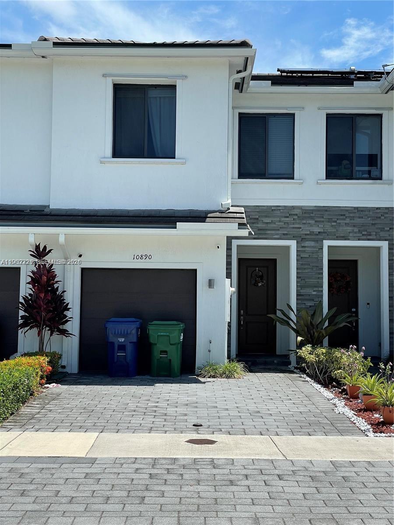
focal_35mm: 52
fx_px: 789
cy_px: 262
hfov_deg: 28.0
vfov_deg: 36.8
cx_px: 197
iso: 25
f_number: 2
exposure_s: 1/1845
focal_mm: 6
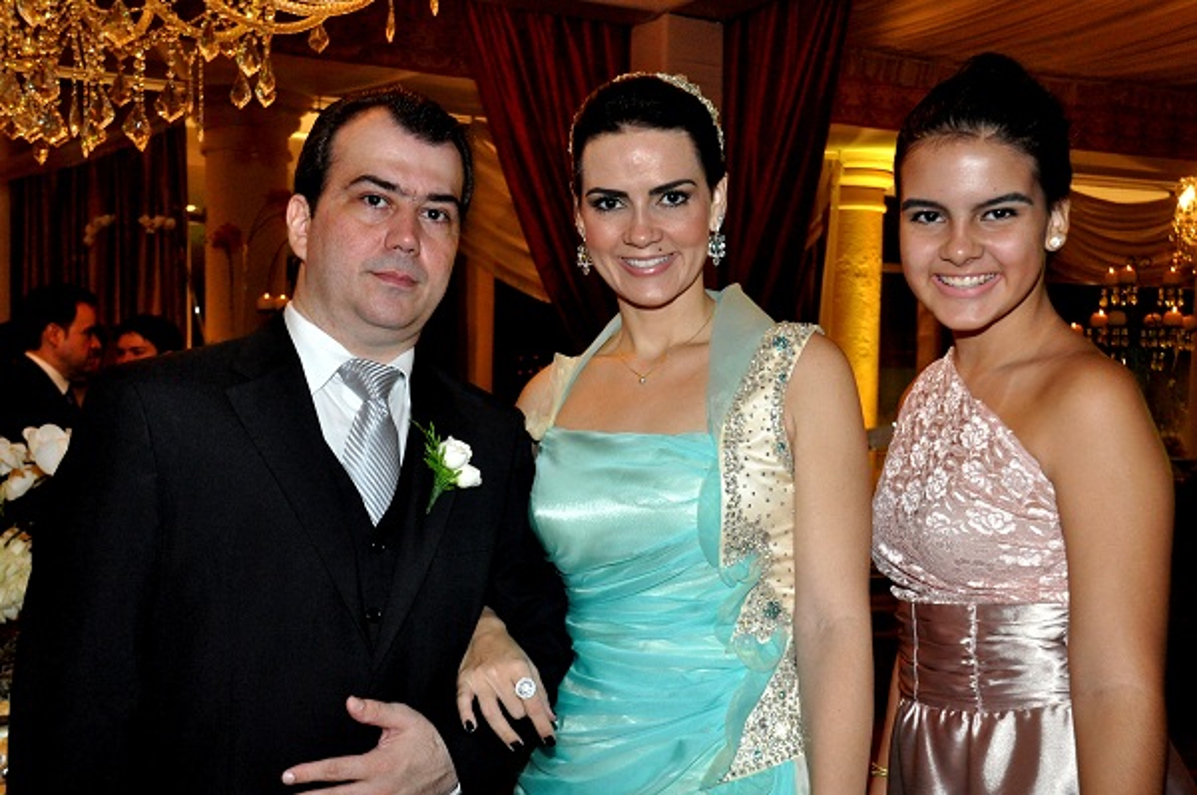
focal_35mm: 46
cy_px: 398
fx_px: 1544
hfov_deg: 42.4
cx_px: 598
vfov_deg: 28.9
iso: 1600
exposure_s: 1/60
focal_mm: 31
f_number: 7.1
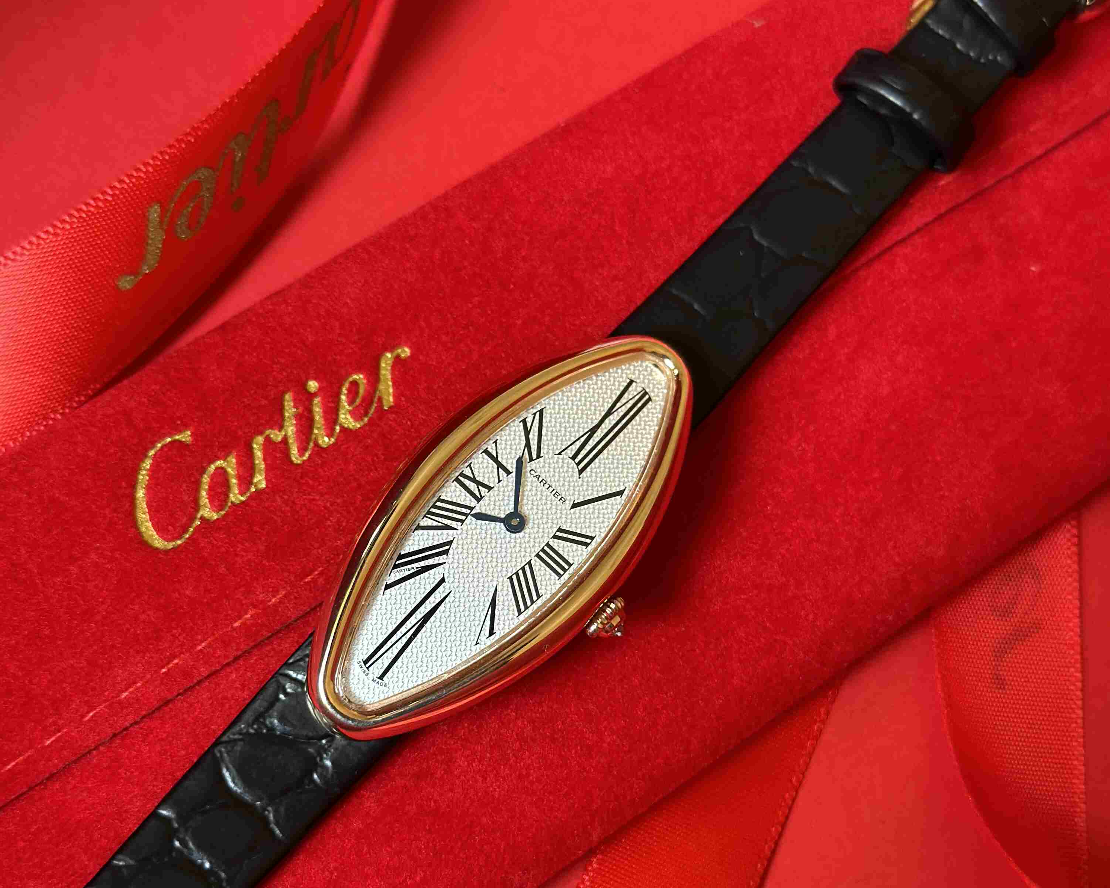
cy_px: 532
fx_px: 2070
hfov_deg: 30.0
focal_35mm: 63
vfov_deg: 24.2
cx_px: 559
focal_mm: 6.86
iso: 125
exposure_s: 1/121
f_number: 1.78
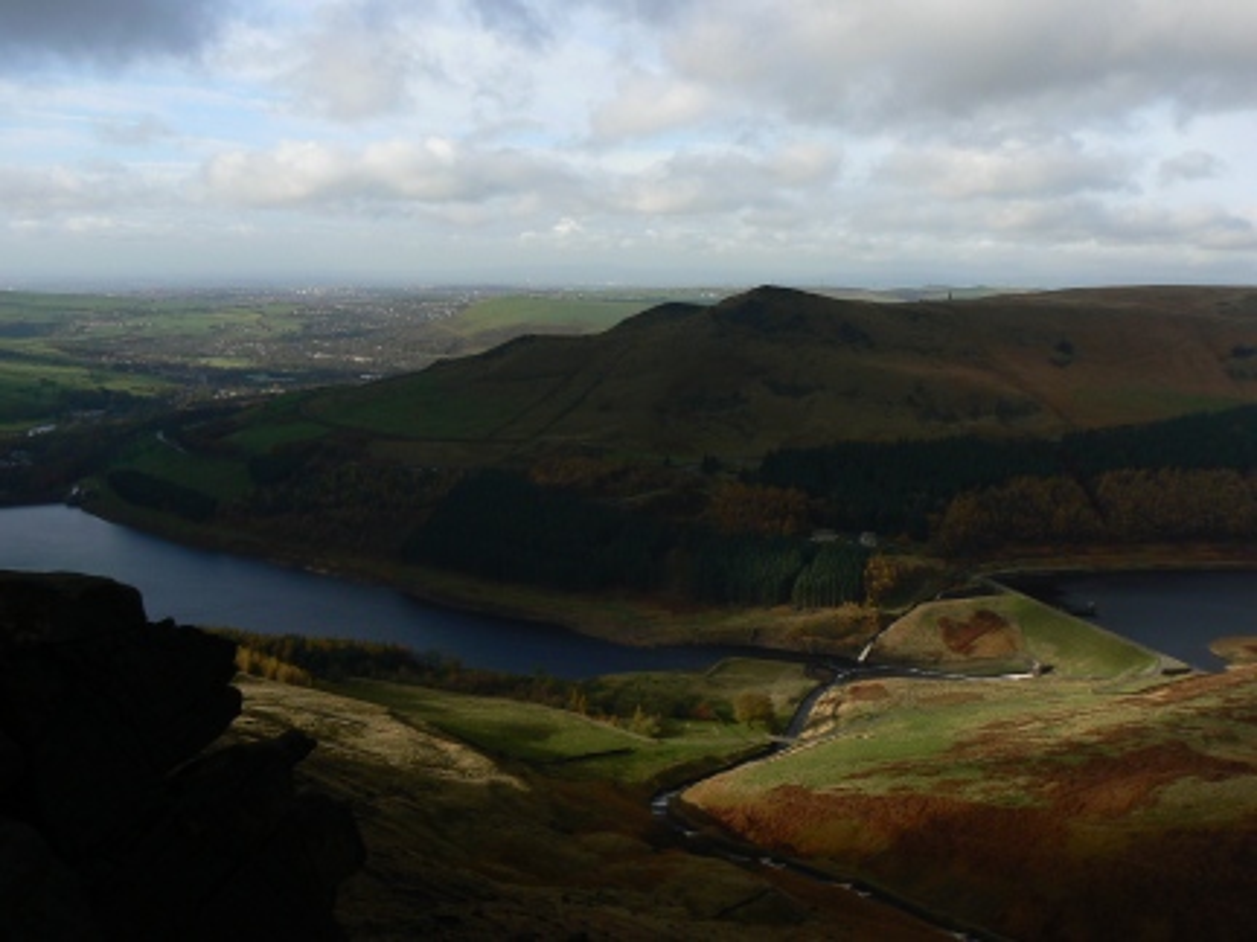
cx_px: 628
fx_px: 1307
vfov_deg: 39.7
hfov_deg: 51.4
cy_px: 471
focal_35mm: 36
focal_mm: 6
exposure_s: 1/500
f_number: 5.6
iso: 80
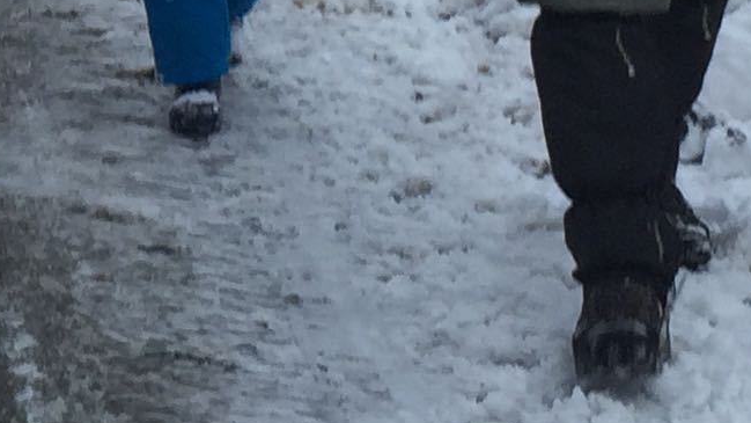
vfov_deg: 7.4
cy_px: -404
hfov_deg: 13.2
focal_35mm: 159
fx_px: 3166
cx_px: -104
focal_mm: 4.15
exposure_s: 1/148
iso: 32
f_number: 2.2
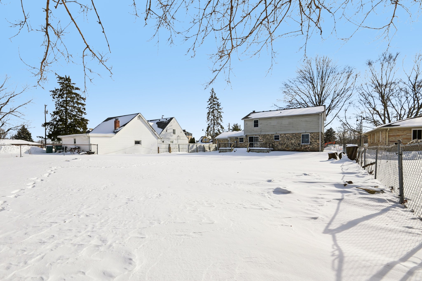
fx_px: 188
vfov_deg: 73.7
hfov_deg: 96.7
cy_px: 140
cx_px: 211
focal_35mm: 16
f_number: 8
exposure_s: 1/1250
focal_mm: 16
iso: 100
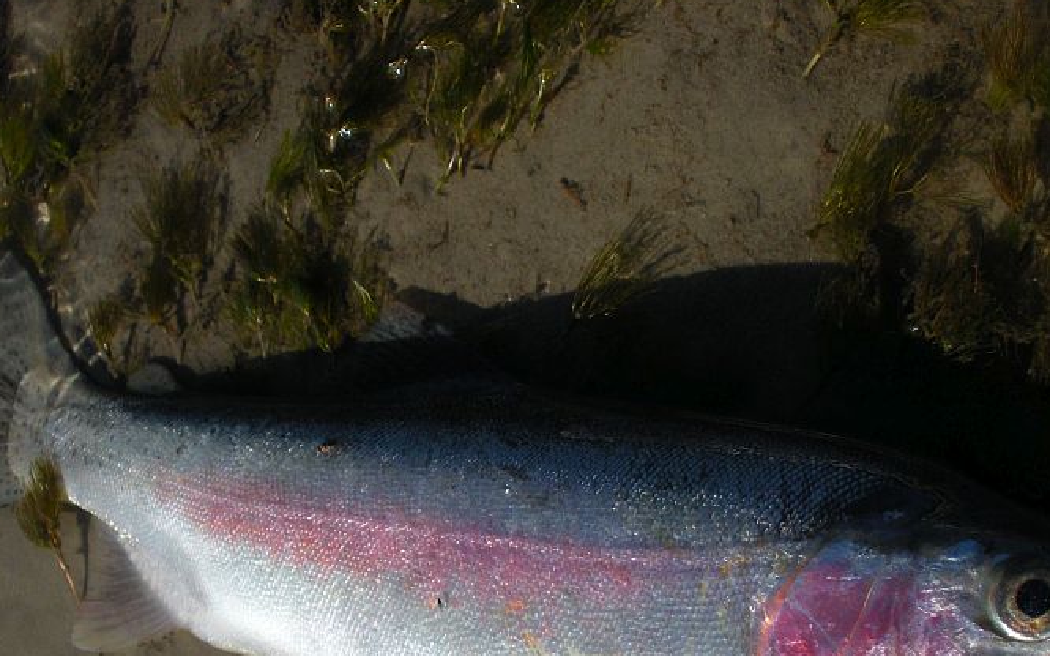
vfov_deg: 20.4
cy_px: 510
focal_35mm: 63
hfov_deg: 32.5
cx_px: 558
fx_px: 1802
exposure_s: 1/589
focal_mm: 7.7
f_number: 4
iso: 64
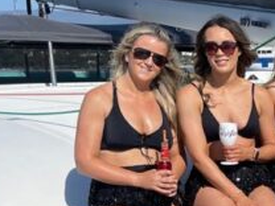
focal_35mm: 96
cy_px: 178
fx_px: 763
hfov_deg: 18.2
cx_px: 409
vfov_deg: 15.3
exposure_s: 1/4525
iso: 32
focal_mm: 5.1
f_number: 1.6
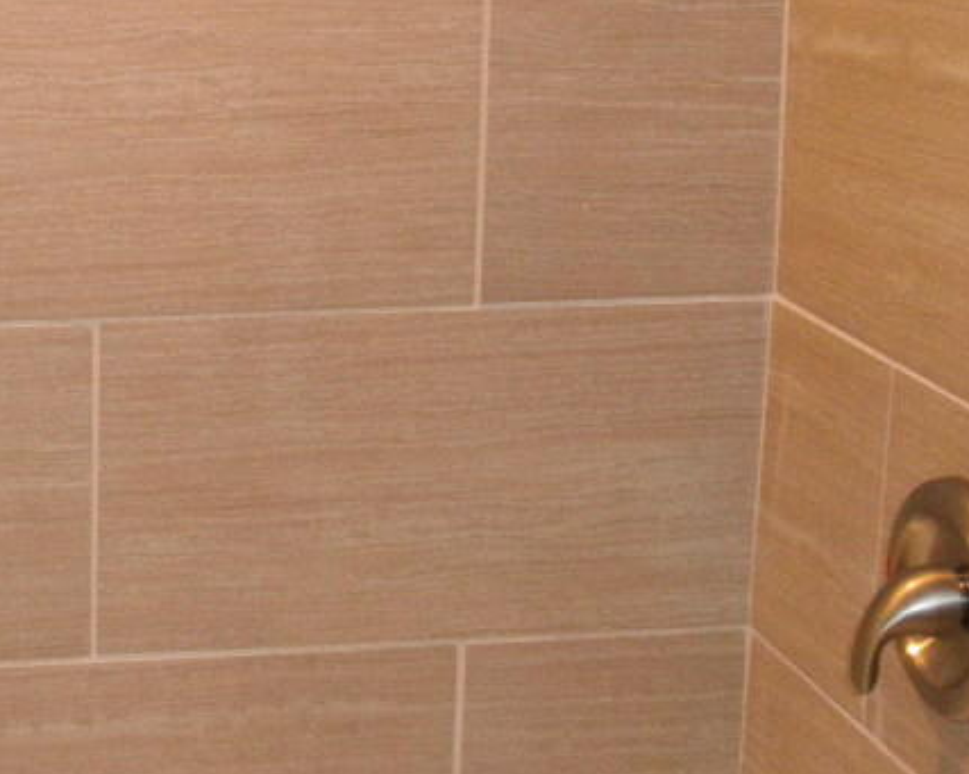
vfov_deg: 18.5
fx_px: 2350
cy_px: 157
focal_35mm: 82
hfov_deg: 21.7
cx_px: -184
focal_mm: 5
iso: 200
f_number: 3
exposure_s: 1/30
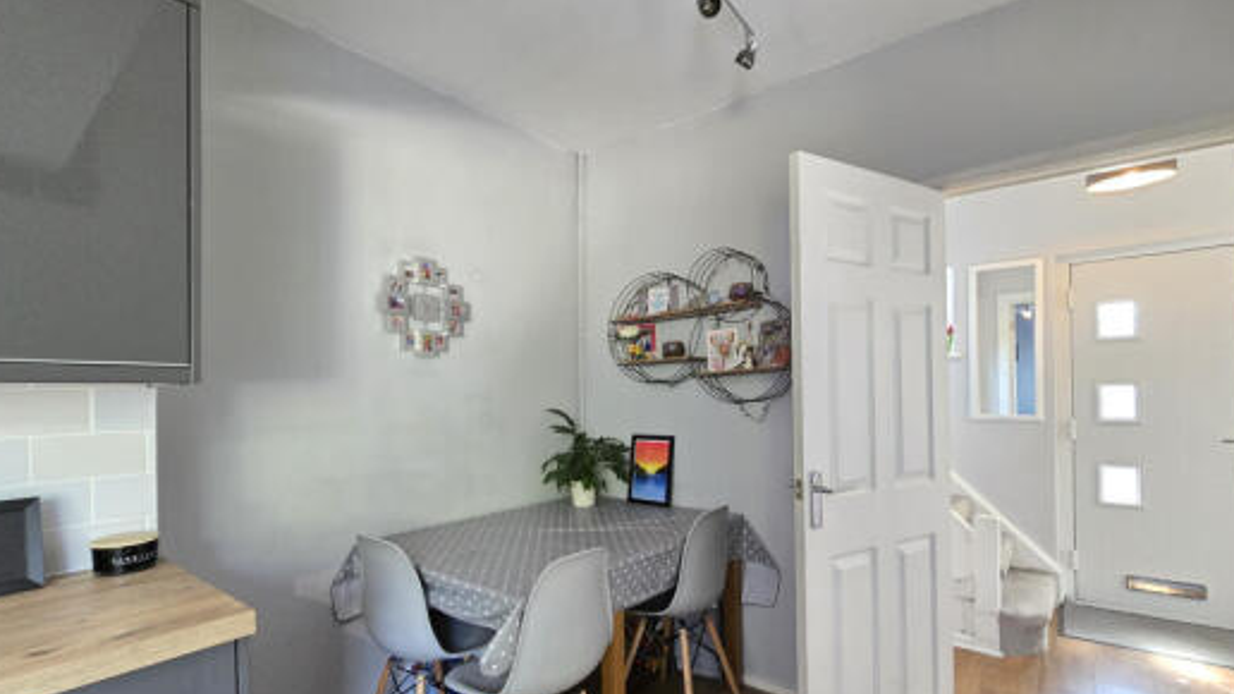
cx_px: 587
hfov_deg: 99.3
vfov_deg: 66.6
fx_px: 523
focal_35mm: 16
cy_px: 403
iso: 800
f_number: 2.2
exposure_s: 1/50
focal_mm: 2.2
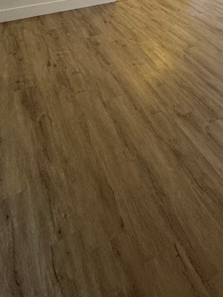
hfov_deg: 39.5
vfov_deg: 43.4
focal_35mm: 35
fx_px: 301
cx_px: 169
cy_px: -13
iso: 250
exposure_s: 1/120
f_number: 2.2
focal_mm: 2.22
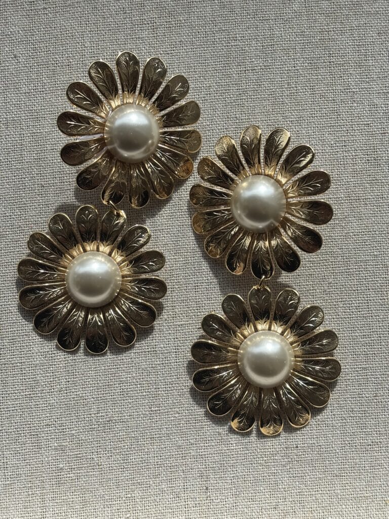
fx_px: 779
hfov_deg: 28.0
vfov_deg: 36.8
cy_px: 260
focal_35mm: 52
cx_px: 194
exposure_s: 1/1845
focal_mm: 5.96
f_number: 1.6
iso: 40
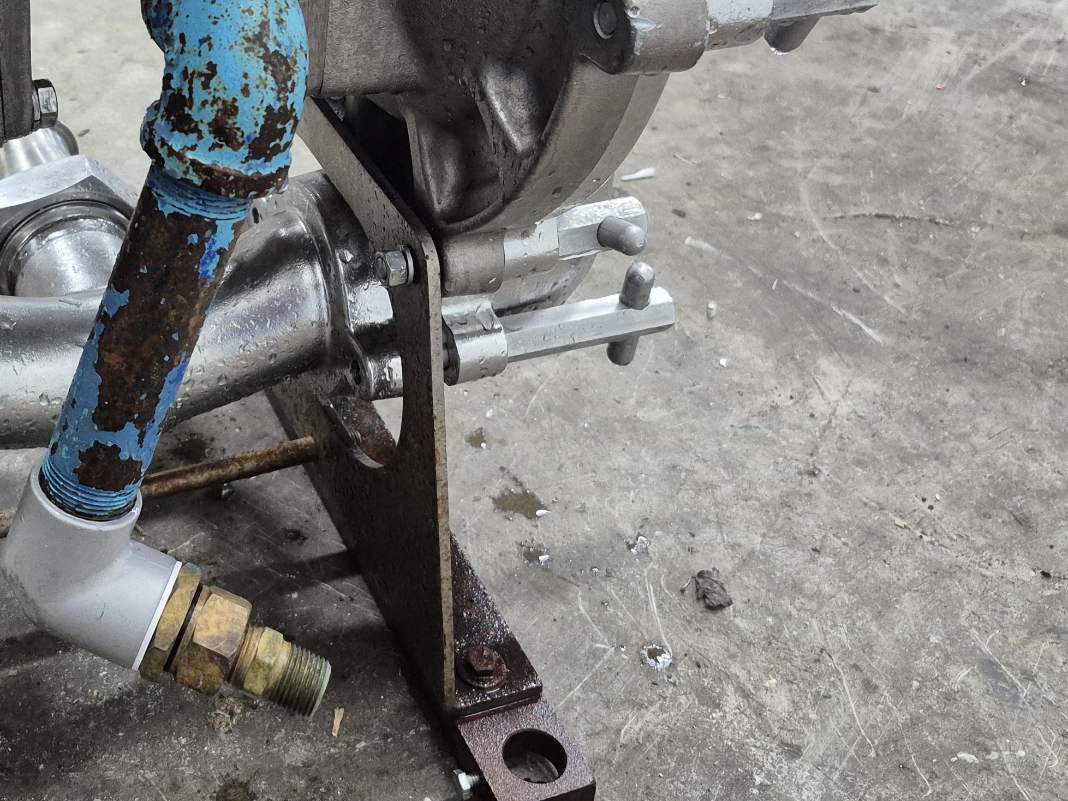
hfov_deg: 39.2
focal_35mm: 47
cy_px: 171
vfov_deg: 30.2
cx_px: 248
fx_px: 1450
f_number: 1.8
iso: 800
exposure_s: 1/120
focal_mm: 5.4
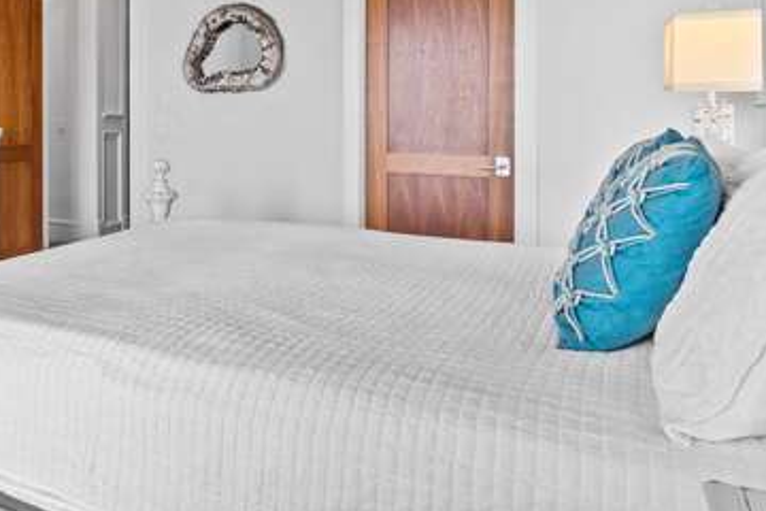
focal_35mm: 32
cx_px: 51
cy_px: 111
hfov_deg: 50.7
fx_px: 681
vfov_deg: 39.7
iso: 800
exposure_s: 1/4
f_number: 8
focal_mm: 10
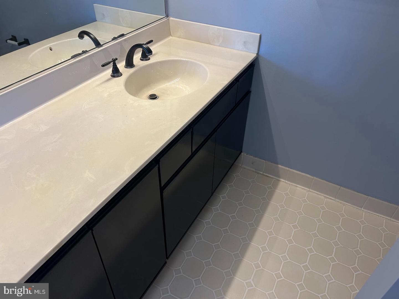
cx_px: 200
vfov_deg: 53.1
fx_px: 300
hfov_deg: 67.3
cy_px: 150
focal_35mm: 26
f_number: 1.5
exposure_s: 1/120
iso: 100
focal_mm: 5.7
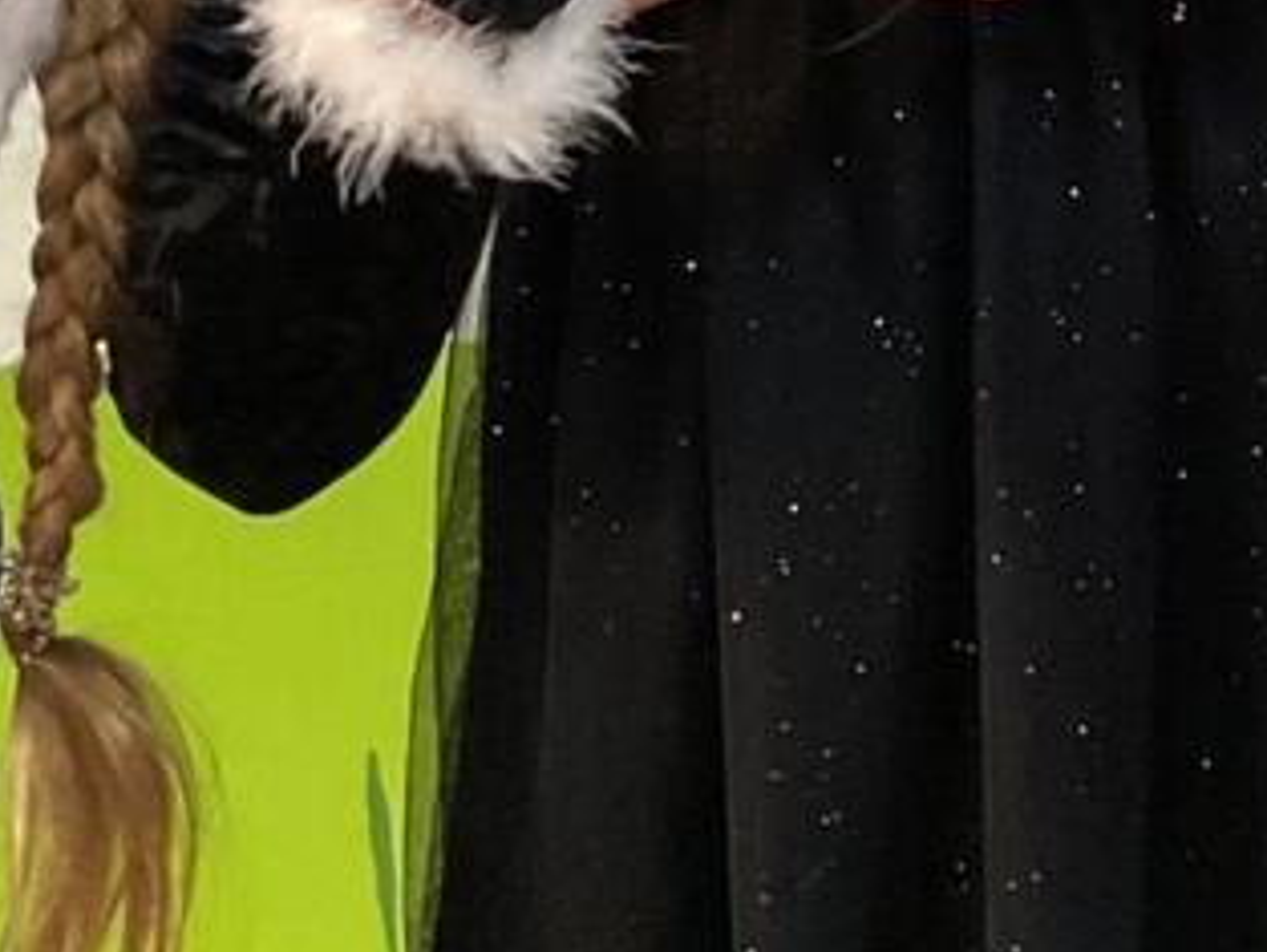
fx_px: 4540
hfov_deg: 15.7
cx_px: 1109
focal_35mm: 124
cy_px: -308
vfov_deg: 11.6
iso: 250
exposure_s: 1/33
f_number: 1.8
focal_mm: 3
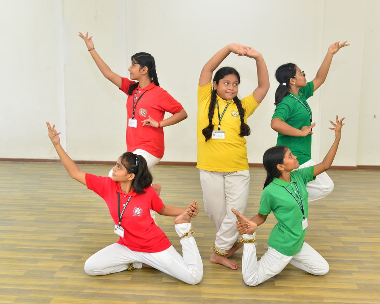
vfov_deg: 37.3
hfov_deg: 45.8
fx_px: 450
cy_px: 151
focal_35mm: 40
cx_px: 185
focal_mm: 35
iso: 1000
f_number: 5
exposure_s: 1/100
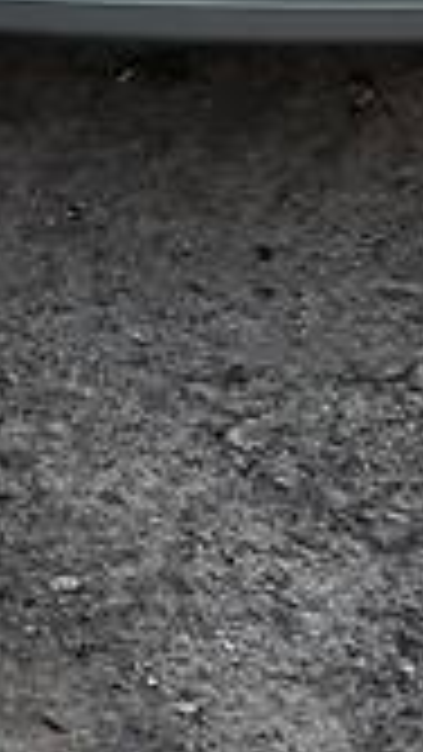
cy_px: -297
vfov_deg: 14.4
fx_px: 2810
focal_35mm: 141
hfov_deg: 8.6
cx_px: 68
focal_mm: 3.9
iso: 50
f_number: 1.7
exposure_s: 1/50
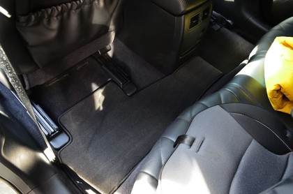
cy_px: 97
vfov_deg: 47.7
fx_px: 219
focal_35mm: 27
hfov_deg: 67.5
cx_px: 146
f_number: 8
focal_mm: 18
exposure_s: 1/15
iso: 800
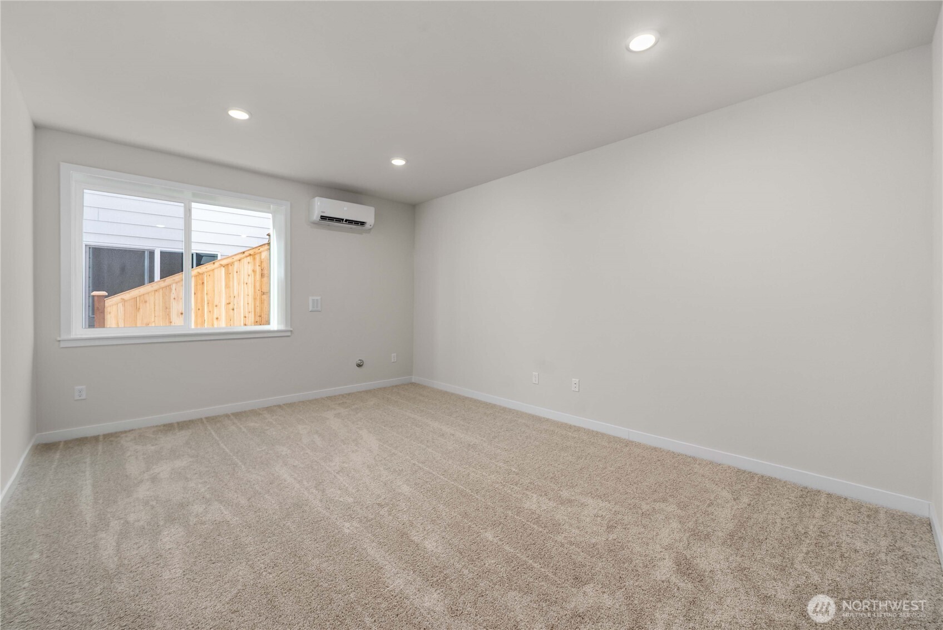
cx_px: 472
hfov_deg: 104.2
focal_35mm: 14
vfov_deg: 81.3
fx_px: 367
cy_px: 315
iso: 1000
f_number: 7.1
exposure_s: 1/6
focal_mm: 14
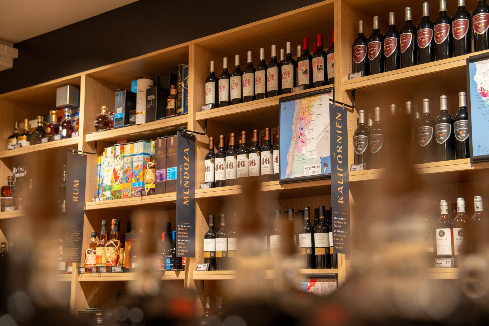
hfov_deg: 38.2
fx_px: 706
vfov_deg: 26.0
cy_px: 163
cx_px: 244
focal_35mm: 52
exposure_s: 1/100
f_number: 3.2
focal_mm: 52
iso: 400
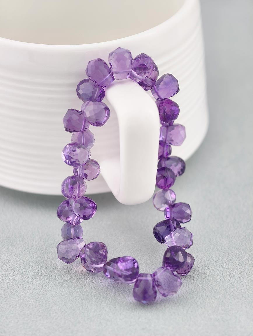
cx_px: 126
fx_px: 826
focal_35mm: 85
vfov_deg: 23.0
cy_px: 168
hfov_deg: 17.4
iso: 125
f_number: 2.67
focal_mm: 22.48
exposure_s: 1/160
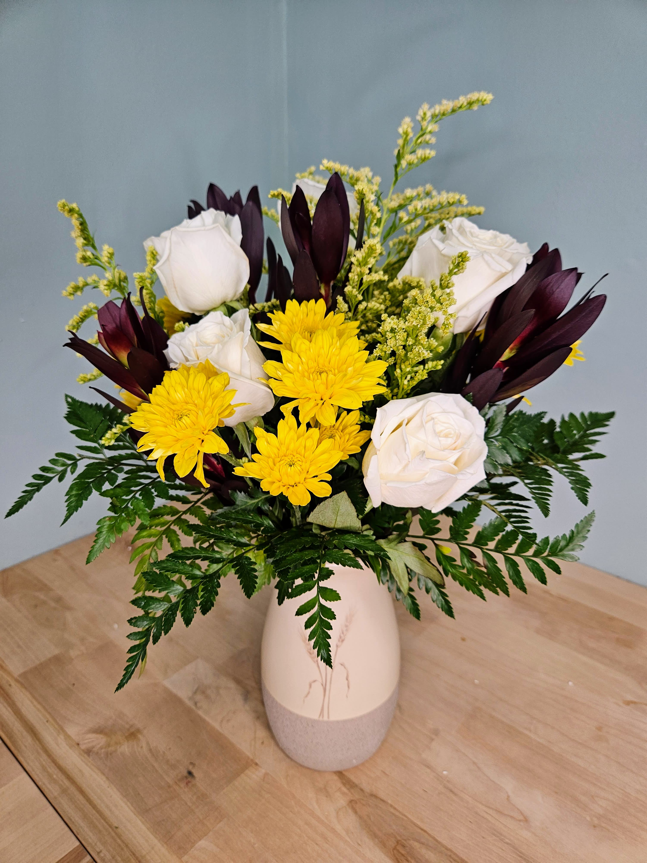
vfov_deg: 73.9
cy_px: 432
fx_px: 573
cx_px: 324
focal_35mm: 23
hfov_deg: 58.9
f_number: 1.8
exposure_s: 1/120
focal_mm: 5.4
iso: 100
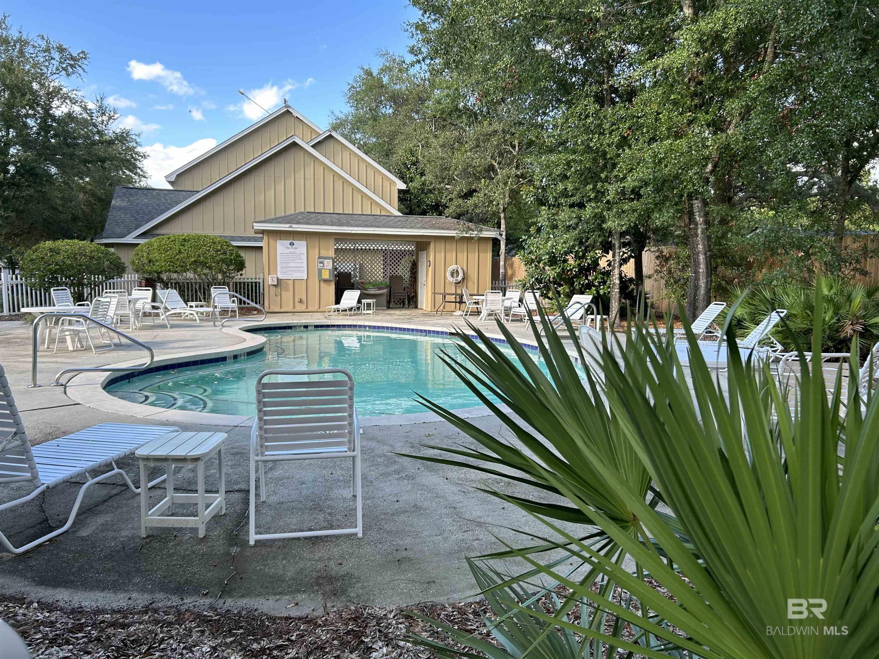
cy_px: 330
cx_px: 440
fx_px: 660
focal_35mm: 26
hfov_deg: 67.3
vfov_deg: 53.1
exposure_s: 1/513
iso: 50
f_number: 1.5
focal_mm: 5.7
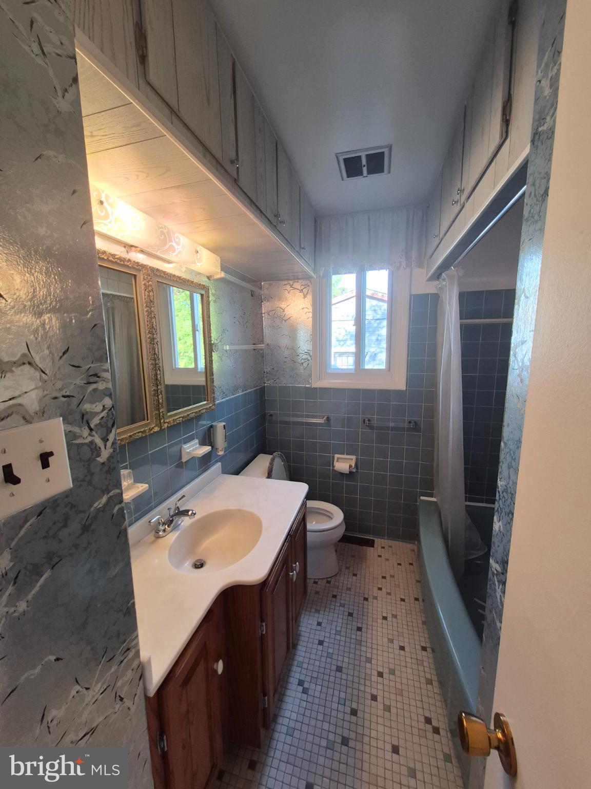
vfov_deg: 106.2
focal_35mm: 13
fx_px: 296
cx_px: 296
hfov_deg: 89.9
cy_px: 394
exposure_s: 1/60
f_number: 2.2
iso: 160
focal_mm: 1.74
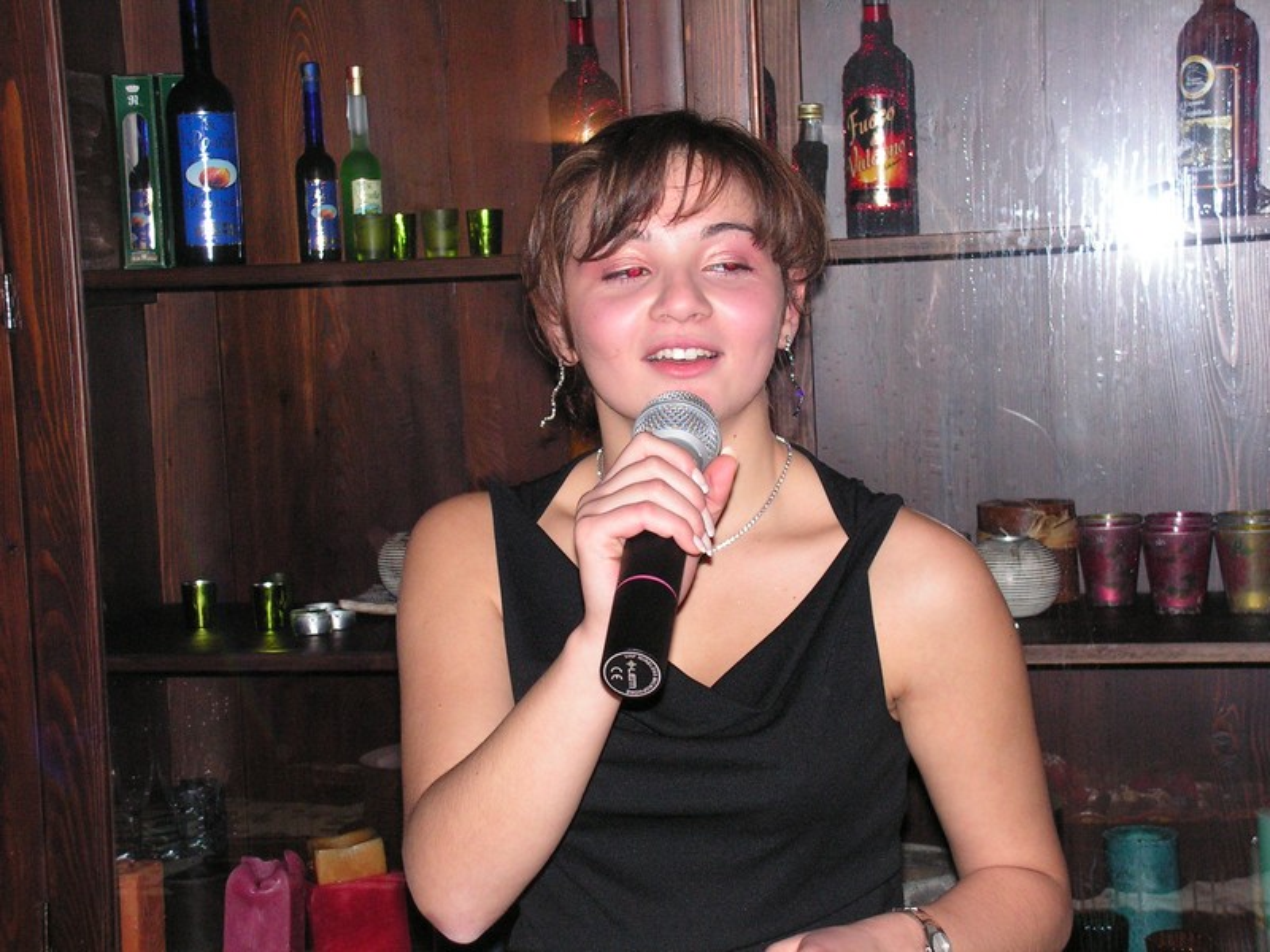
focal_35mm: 66
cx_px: 635
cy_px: 476
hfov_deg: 29.4
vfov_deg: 22.3
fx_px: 2421
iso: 200
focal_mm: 11
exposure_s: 1/80
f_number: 3.3
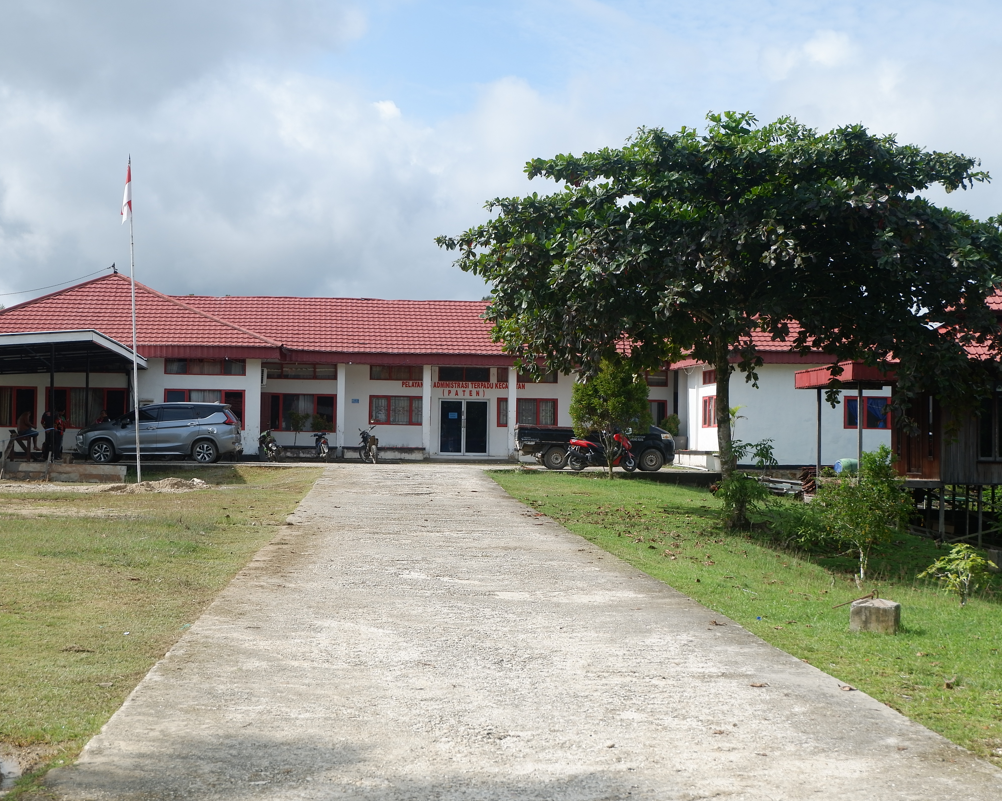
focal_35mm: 55
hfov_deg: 34.1
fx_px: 1631
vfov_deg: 27.6
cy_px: 400
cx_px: 489
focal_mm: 32.5
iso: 200
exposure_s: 1/420
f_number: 6.4
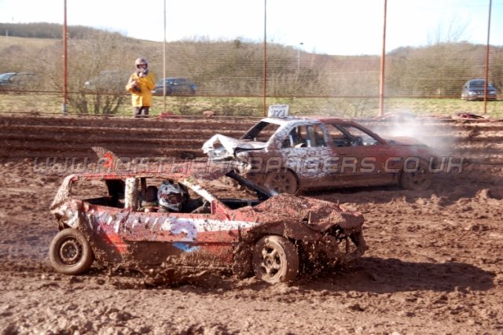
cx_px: 252
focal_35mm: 82
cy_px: 168
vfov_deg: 16.5
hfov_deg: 24.6
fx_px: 1152
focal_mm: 55
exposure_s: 1/500
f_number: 5.3
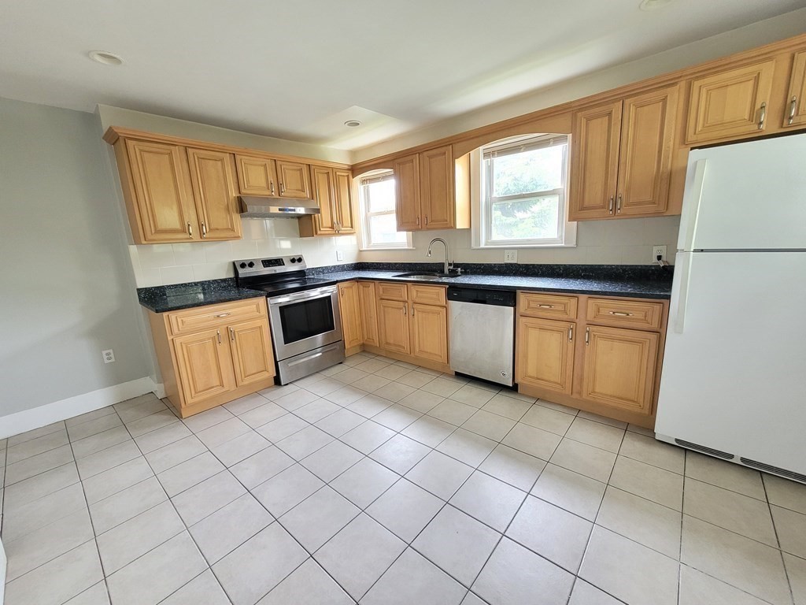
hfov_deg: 106.2
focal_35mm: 13
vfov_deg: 89.9
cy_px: 302
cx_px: 403
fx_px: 303
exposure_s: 1/39
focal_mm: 2.2
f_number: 2.2
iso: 400
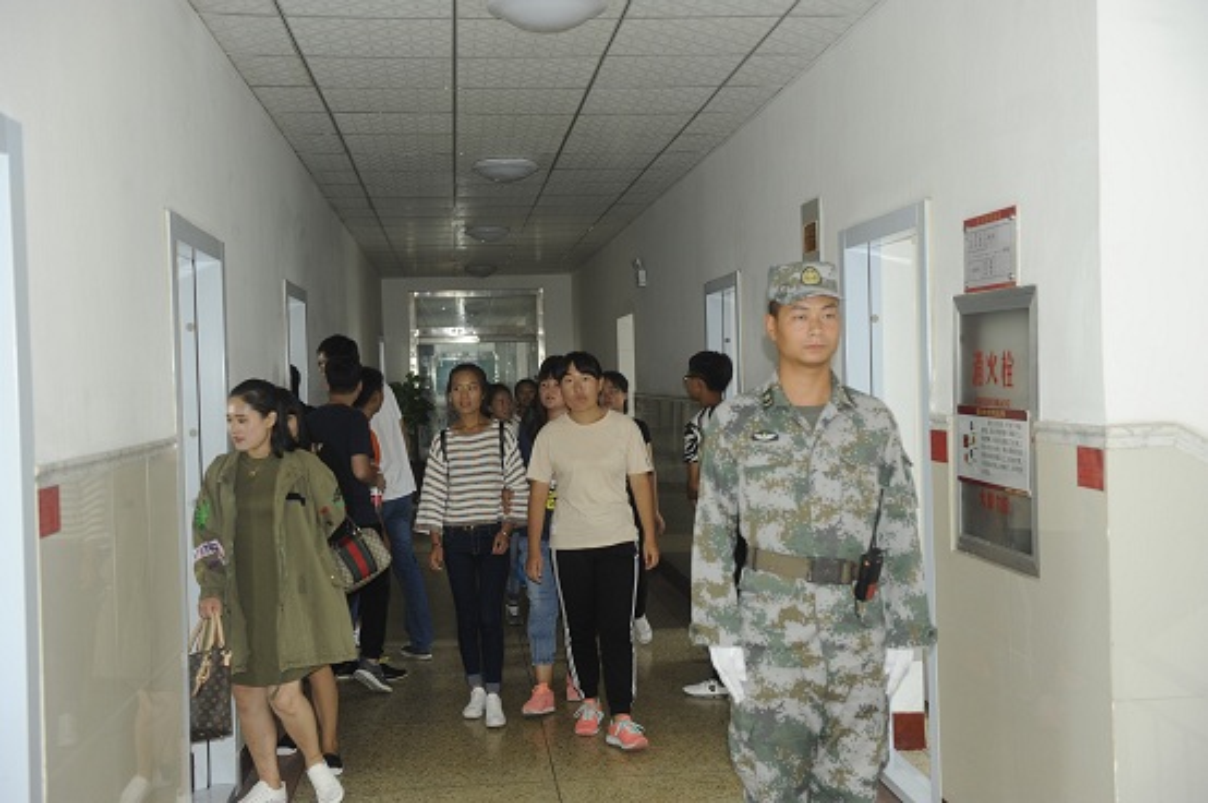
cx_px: 604
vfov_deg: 33.3
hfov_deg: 48.5
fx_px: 1341
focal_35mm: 40
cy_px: 402
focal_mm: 40
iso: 320
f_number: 4
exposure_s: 1/60
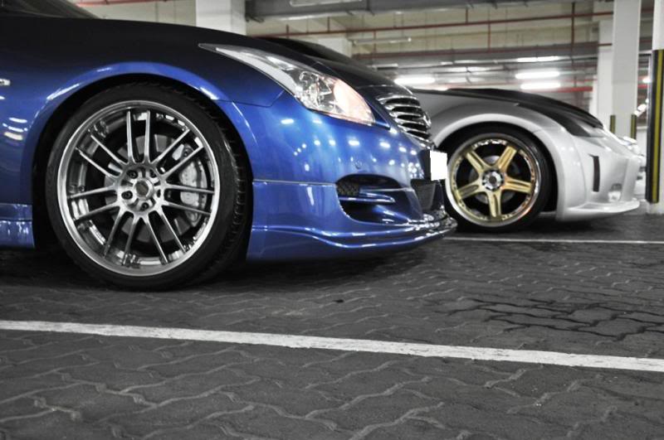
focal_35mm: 45
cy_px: 220
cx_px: 332
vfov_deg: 29.8
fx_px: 829
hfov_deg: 43.7
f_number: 4.2
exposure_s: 1/8
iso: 900
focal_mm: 30
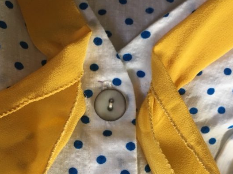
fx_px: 296
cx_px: 126
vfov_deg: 32.7
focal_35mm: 44
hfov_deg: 42.9
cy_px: 106
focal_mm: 4.15
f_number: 2.2
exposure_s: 1/33
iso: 50
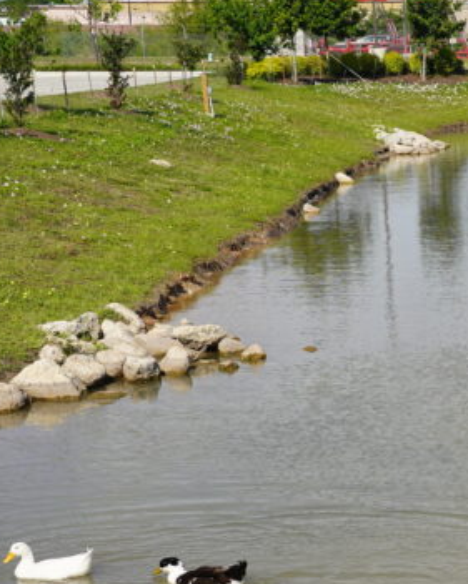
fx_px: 1800
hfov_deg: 13.7
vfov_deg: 18.3
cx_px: 746
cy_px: 440
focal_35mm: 104
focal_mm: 38
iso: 100
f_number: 5
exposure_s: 1/800
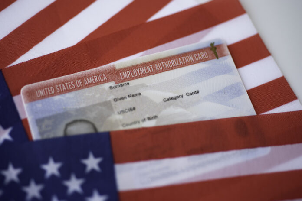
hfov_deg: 33.4
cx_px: 151
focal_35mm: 60
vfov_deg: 22.6
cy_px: 100
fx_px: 503
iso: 100
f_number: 3.2
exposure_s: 1/320
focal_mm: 60
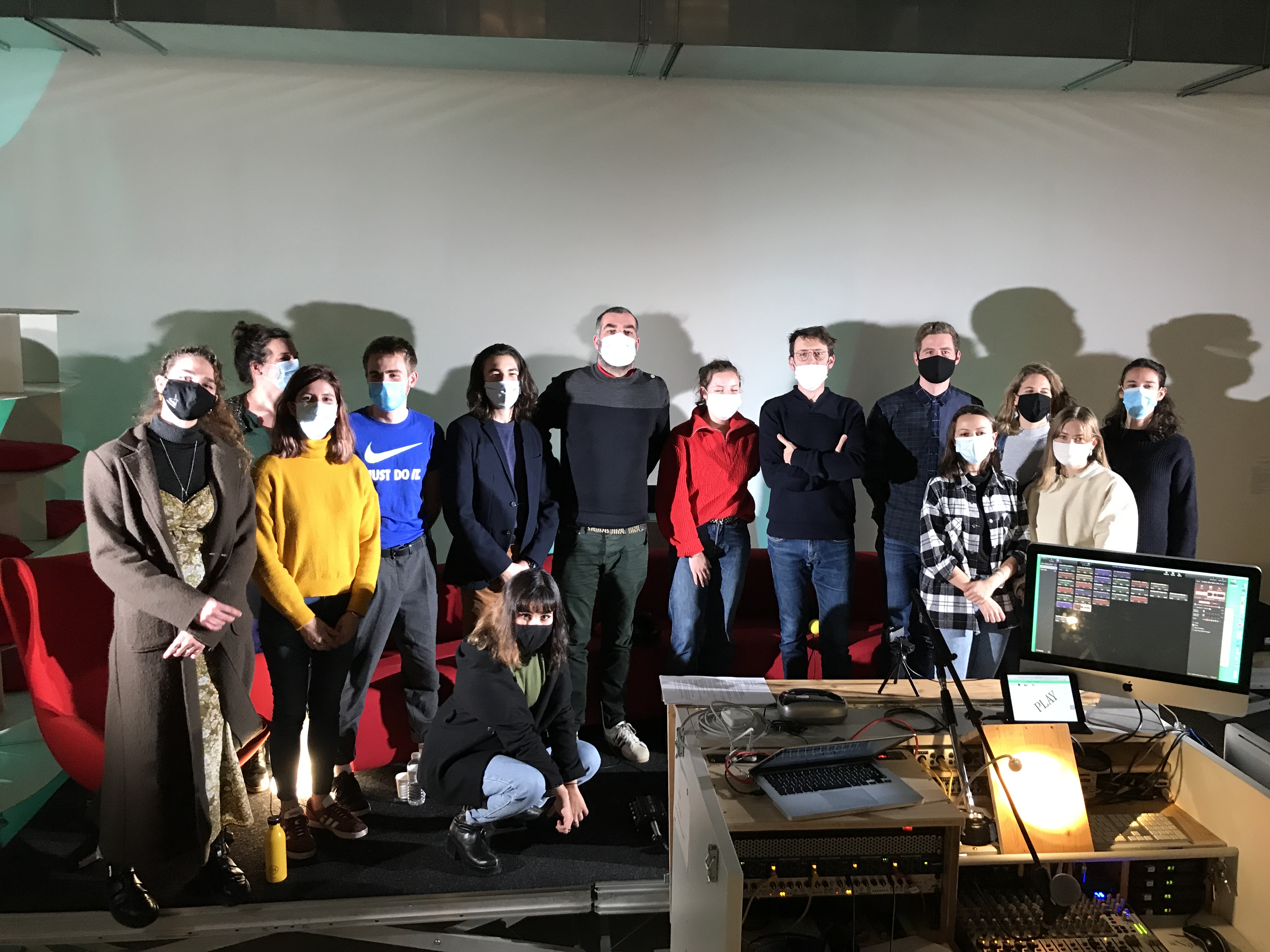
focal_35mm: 28
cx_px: 635
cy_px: 476
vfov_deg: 49.7
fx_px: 1027
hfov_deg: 63.4
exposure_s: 1/17
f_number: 1.8
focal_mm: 3.99
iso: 80
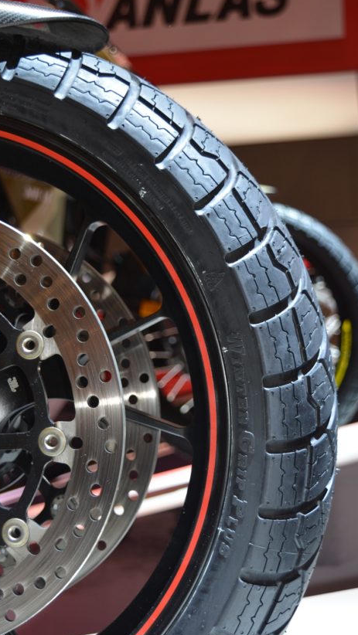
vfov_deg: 34.5
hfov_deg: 19.9
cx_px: 166
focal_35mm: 61
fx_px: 1023
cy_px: 317
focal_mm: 31
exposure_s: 1/125
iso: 220
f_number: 4.2
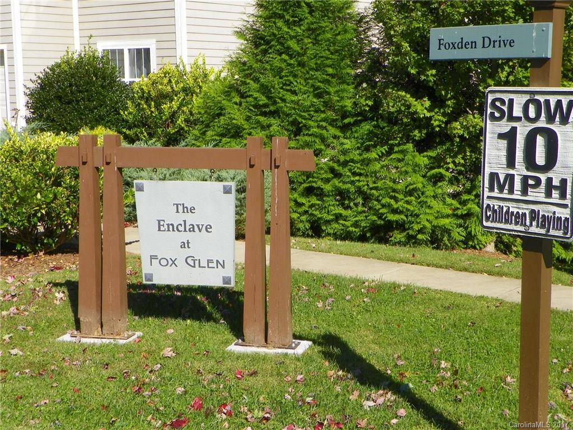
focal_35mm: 60
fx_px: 993
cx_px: 286
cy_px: 215
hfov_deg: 32.2
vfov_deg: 24.4
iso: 64
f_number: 5.6
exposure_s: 1/250
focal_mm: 10.7
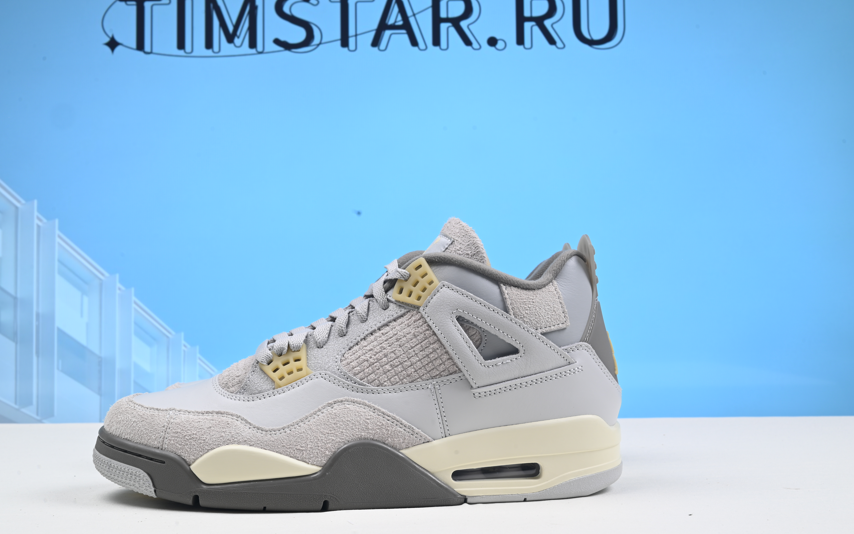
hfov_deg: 46.2
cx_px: 412
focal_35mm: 43
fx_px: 1001
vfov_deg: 29.9
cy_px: 268
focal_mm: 40
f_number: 16
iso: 100
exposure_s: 1/2.5
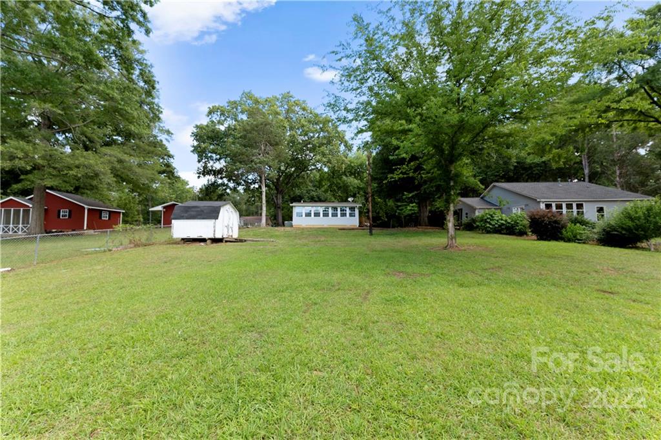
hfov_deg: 104.3
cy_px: 220
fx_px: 257
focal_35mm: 14
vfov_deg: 81.2
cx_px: 330
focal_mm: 14
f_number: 7.1
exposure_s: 1/160
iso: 320
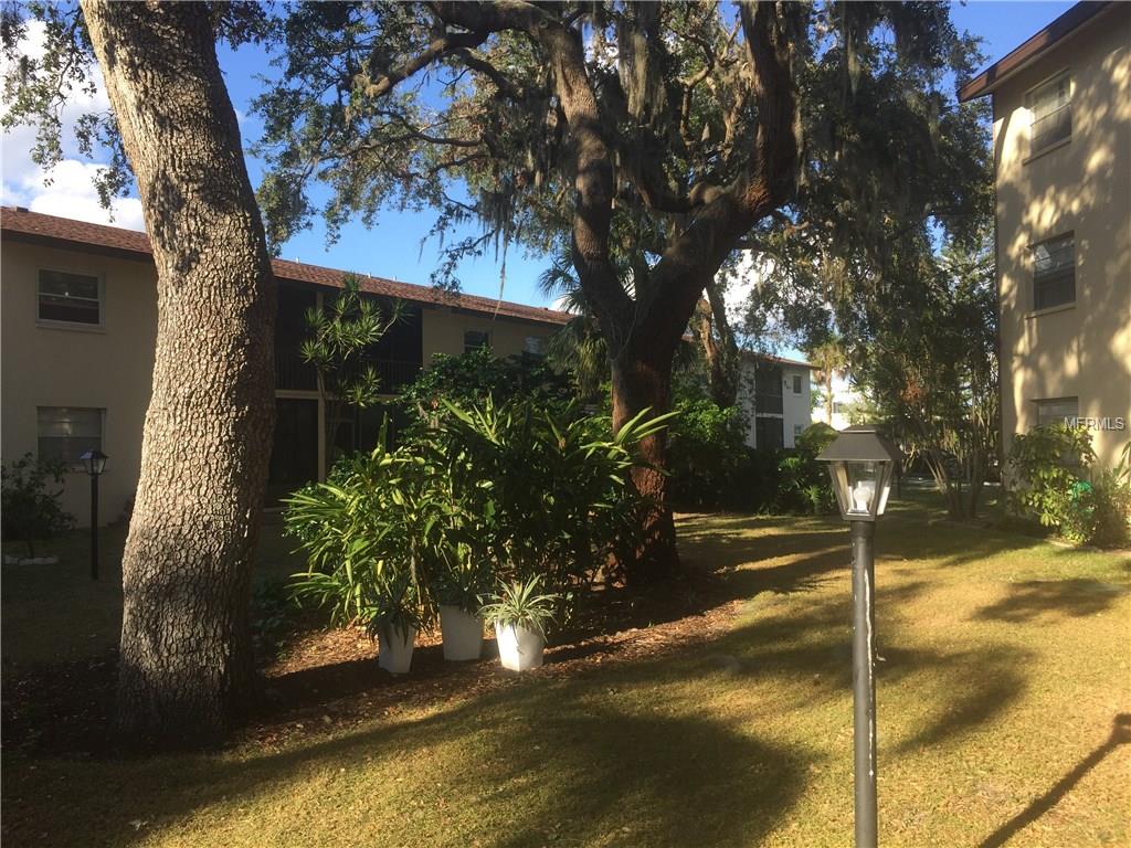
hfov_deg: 61.7
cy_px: 424
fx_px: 948
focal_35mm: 29
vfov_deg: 48.2
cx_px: 566
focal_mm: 4.15
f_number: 2.2
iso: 32
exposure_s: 1/670
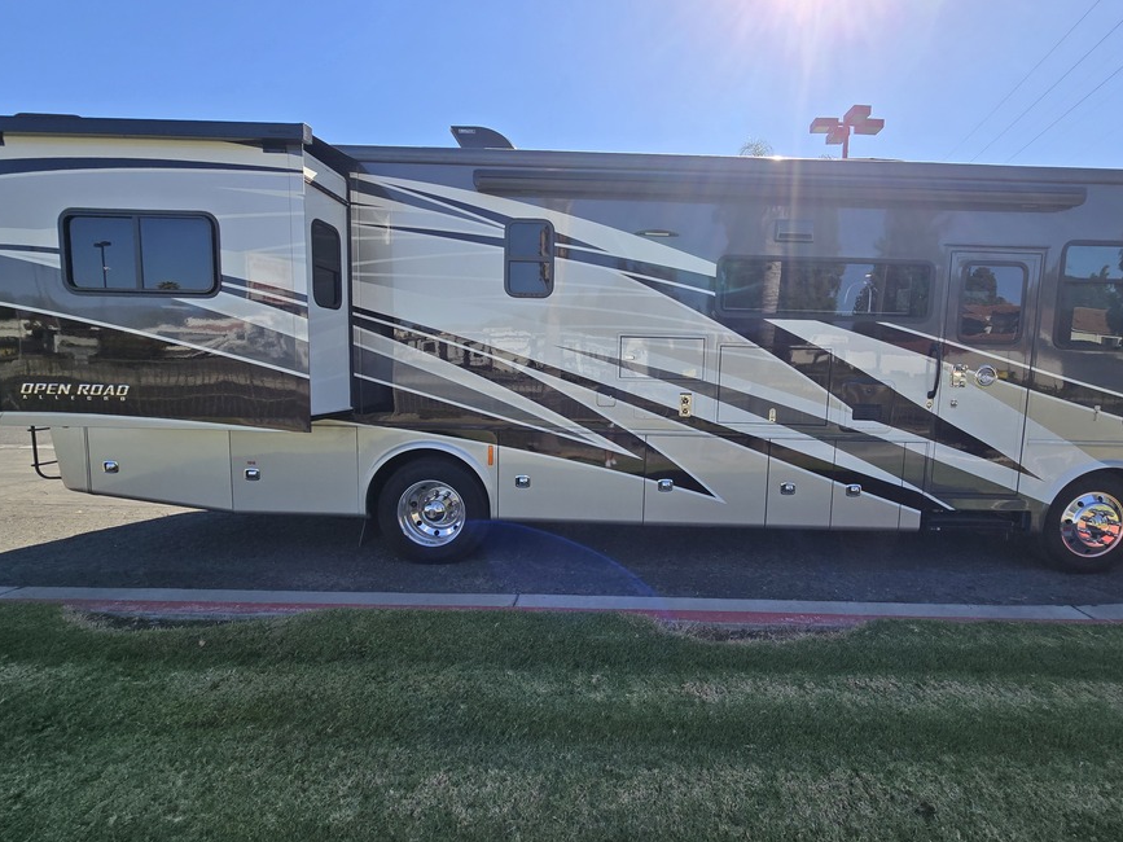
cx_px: 611
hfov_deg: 97.9
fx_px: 487
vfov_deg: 81.7
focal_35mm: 15
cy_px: 421
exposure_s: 1/1425
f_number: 2.2
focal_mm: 2.2
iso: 50
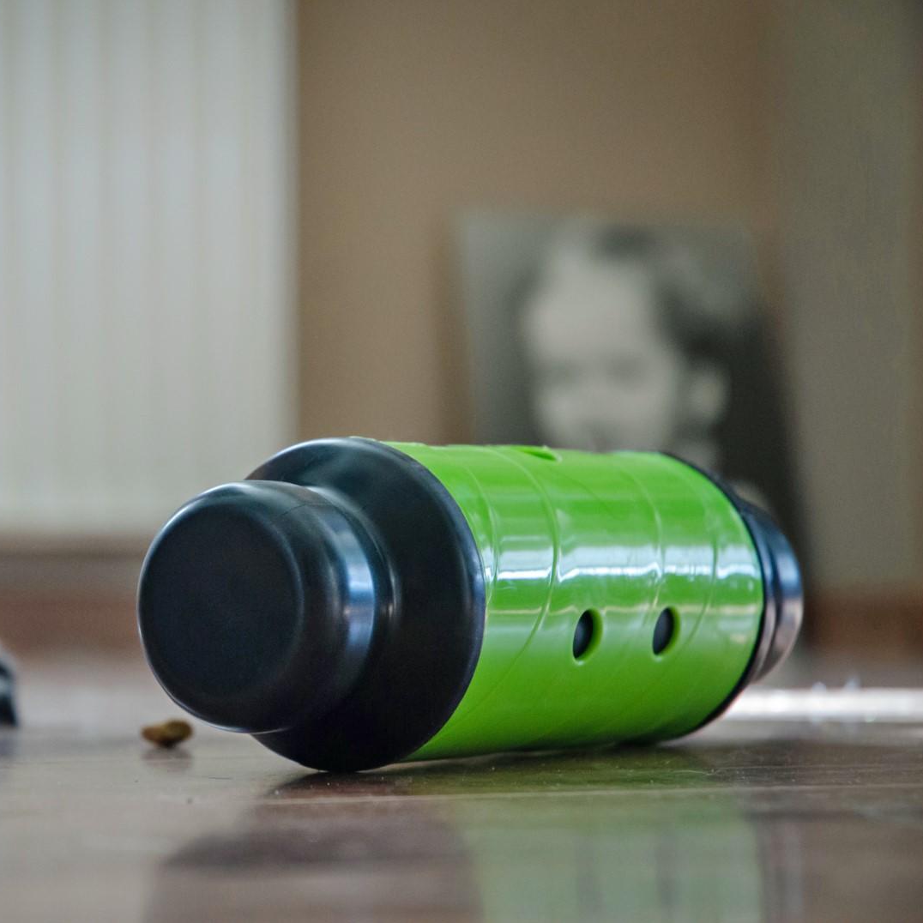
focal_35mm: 135
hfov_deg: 12.9
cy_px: 462
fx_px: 4073
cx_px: 235
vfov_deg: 12.9
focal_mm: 70
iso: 1600
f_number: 4.5
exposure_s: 1/100
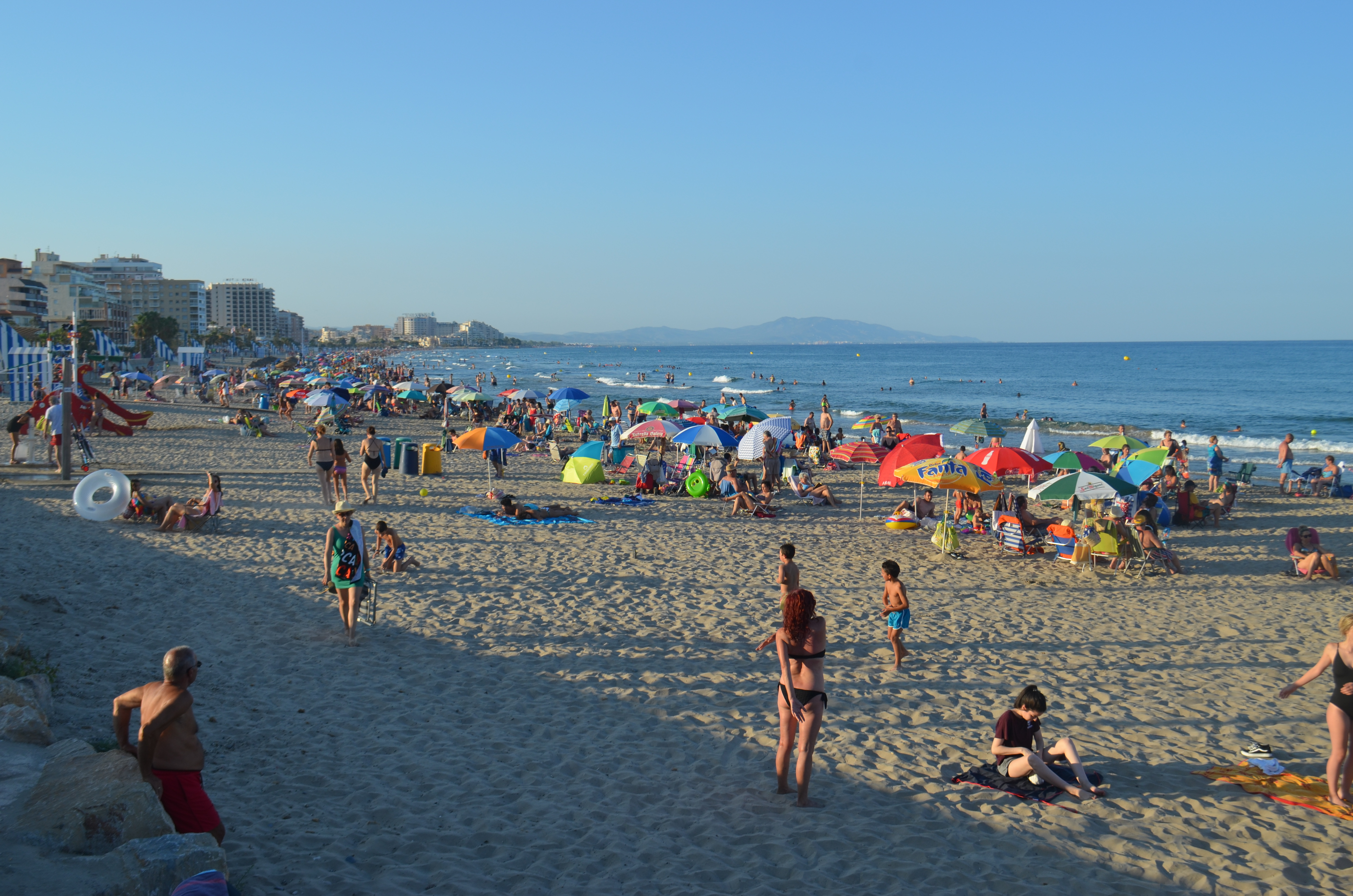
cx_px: 676
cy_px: 448
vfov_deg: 36.7
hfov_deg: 53.2
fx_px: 1350
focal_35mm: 36
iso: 125
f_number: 8
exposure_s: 1/250
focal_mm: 24
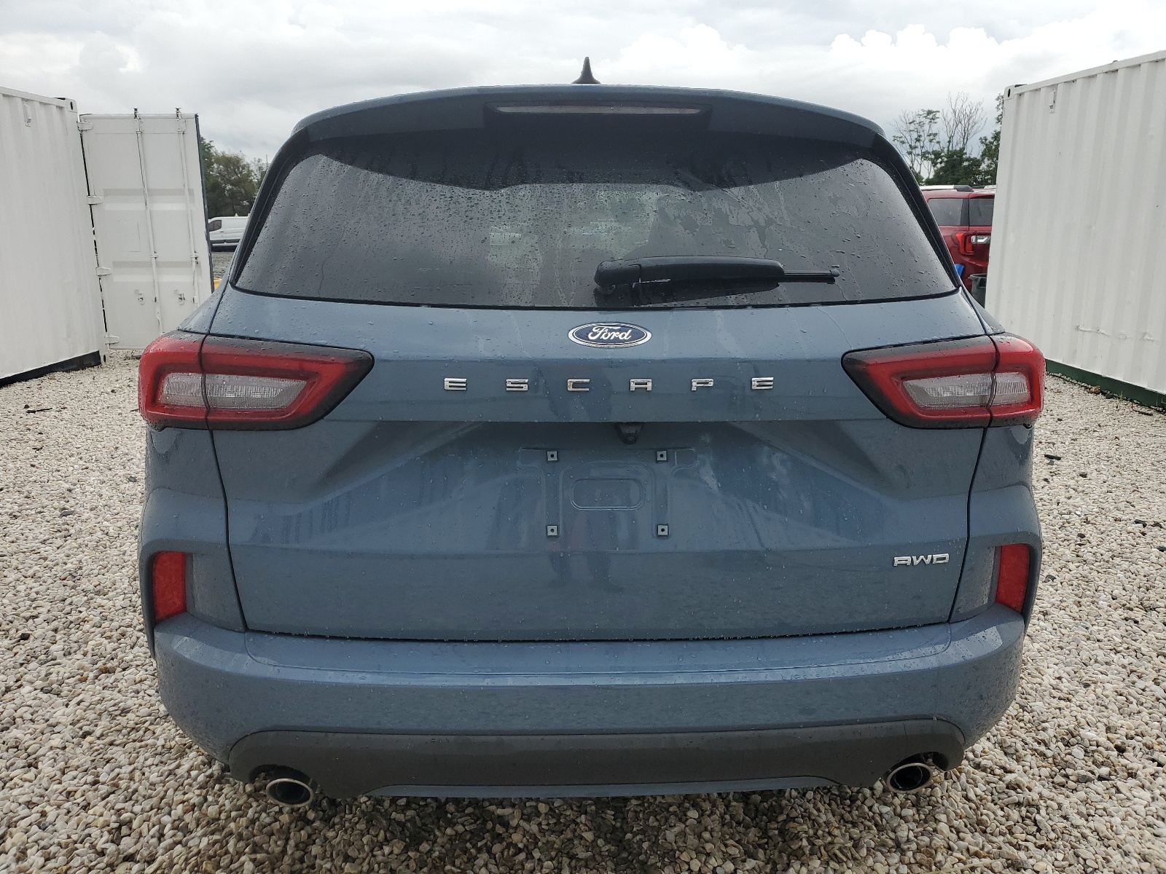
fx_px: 876
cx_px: 583
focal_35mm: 26
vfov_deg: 53.1
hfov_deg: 67.3
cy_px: 437
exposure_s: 1/1429
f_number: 1.5
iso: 50
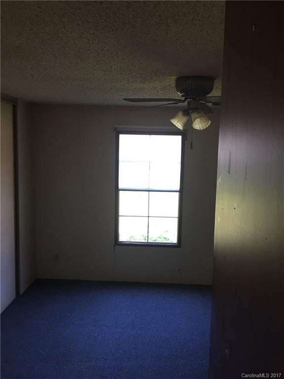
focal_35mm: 29
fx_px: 317
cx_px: 142
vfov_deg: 61.7
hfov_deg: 48.2
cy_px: 190
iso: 32
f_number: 2.2
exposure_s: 1/30
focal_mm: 4.15
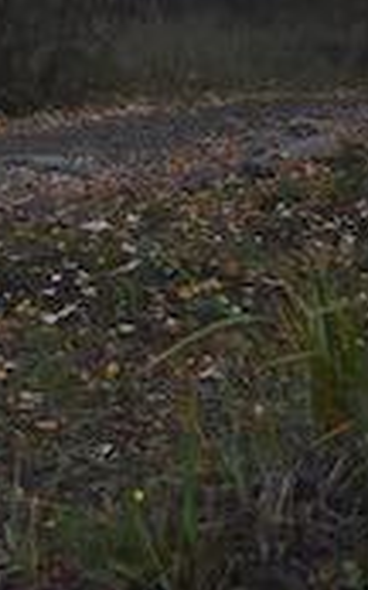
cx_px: -647
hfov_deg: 4.1
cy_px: -94
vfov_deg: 6.7
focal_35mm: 312
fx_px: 5009
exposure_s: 1/320
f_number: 5.6
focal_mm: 55
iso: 2500
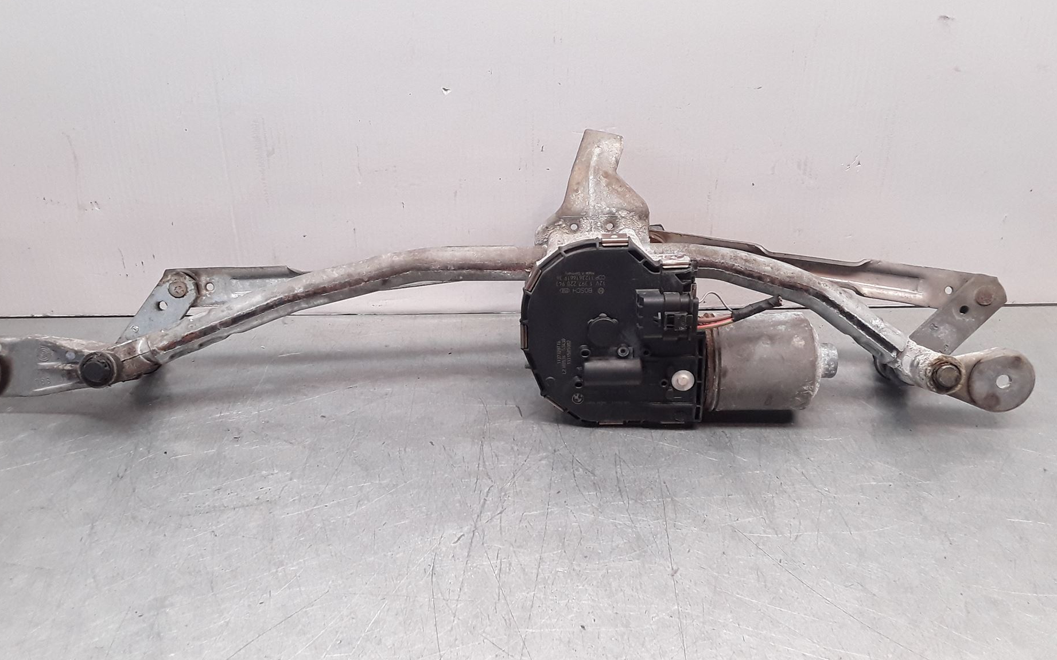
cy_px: 341
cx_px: 498
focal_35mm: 33
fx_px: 951
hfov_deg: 58.1
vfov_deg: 38.3
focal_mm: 2.91
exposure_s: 1/100
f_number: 1.9
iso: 100
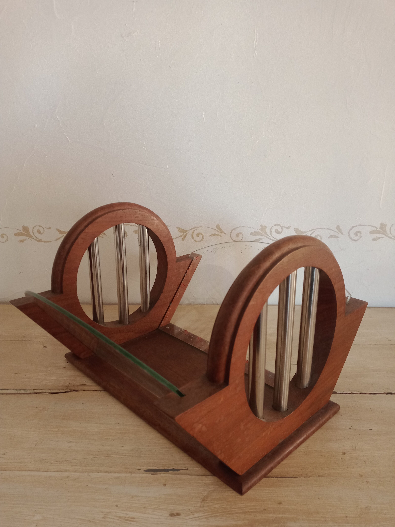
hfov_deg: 51.4
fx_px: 411
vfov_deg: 65.3
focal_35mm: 27
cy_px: 264
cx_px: 198
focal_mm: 3.54
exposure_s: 1/33.3
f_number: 2
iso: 349
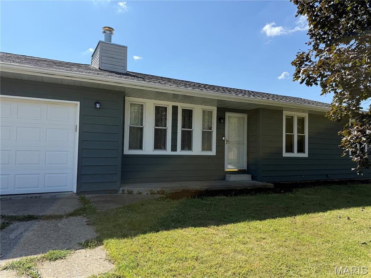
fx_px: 257
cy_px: 139
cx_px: 186
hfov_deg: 71.6
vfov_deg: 56.8
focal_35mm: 24
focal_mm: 6.76
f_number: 1.78
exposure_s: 1/3759
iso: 100
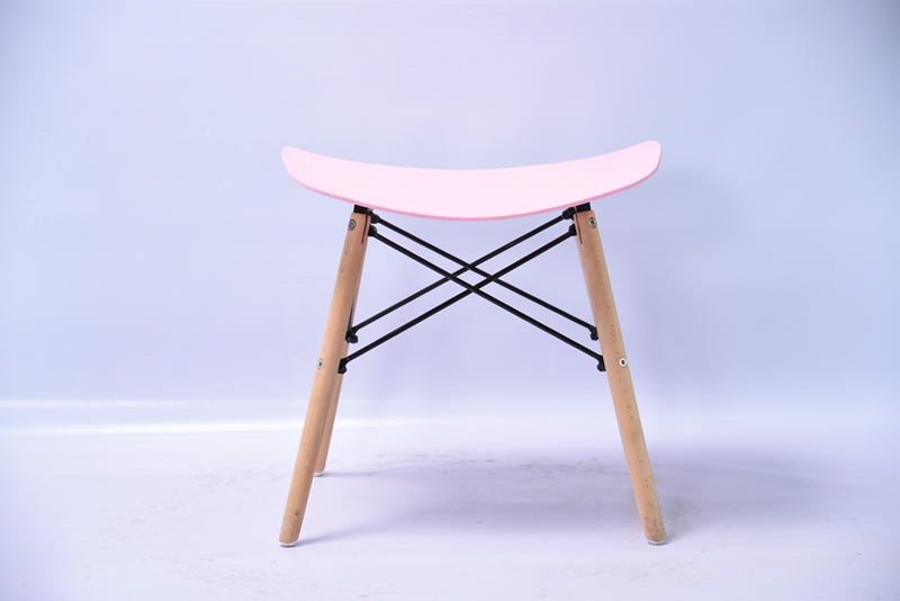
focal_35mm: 85
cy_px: 300
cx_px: 450
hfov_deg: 23.9
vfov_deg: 16.1
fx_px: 2126
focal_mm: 85
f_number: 4.5
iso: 125
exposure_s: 1/50
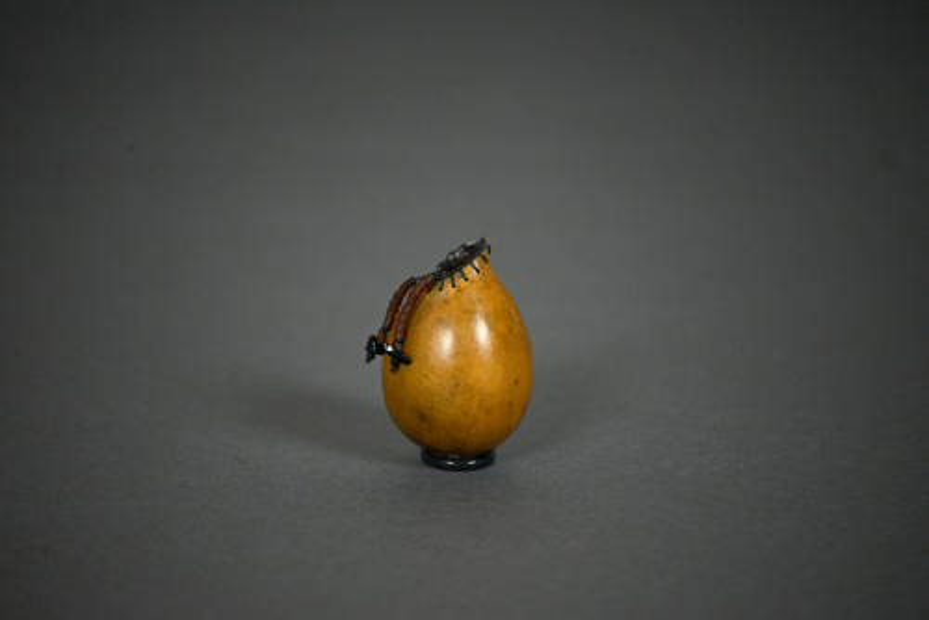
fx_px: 6197
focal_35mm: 240
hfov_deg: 8.6
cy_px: 310
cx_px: 464
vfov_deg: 5.7
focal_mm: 240
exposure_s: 1/125
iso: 1600
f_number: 5.6
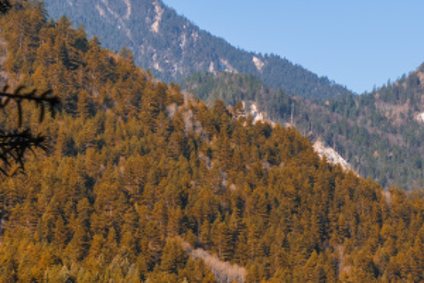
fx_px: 1413
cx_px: 722
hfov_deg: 15.2
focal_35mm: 120
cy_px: 449
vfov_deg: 10.9
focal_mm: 30
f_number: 9
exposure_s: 1/50
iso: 100
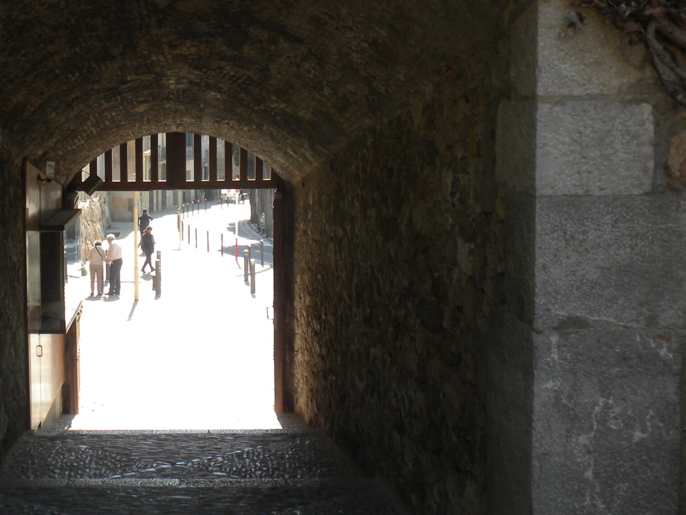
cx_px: 152
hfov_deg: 30.5
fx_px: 1229
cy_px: 200
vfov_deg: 23.6
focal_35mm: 62
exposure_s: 1/190
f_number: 3.5
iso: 64
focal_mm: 6.6
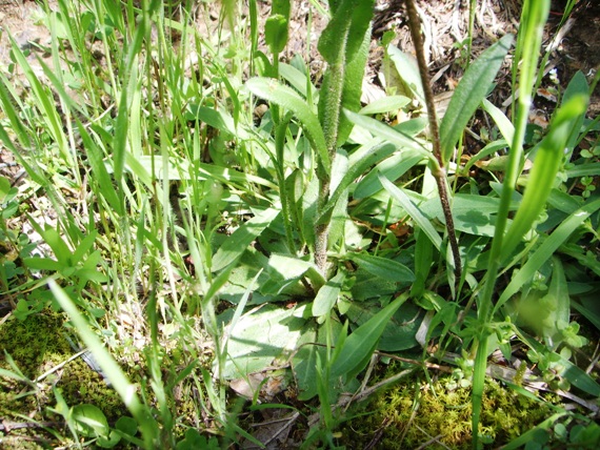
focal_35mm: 39
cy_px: 225
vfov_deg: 36.8
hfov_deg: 47.8
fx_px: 676
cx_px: 300
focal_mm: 6.6
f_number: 3.5
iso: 50
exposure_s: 1/125
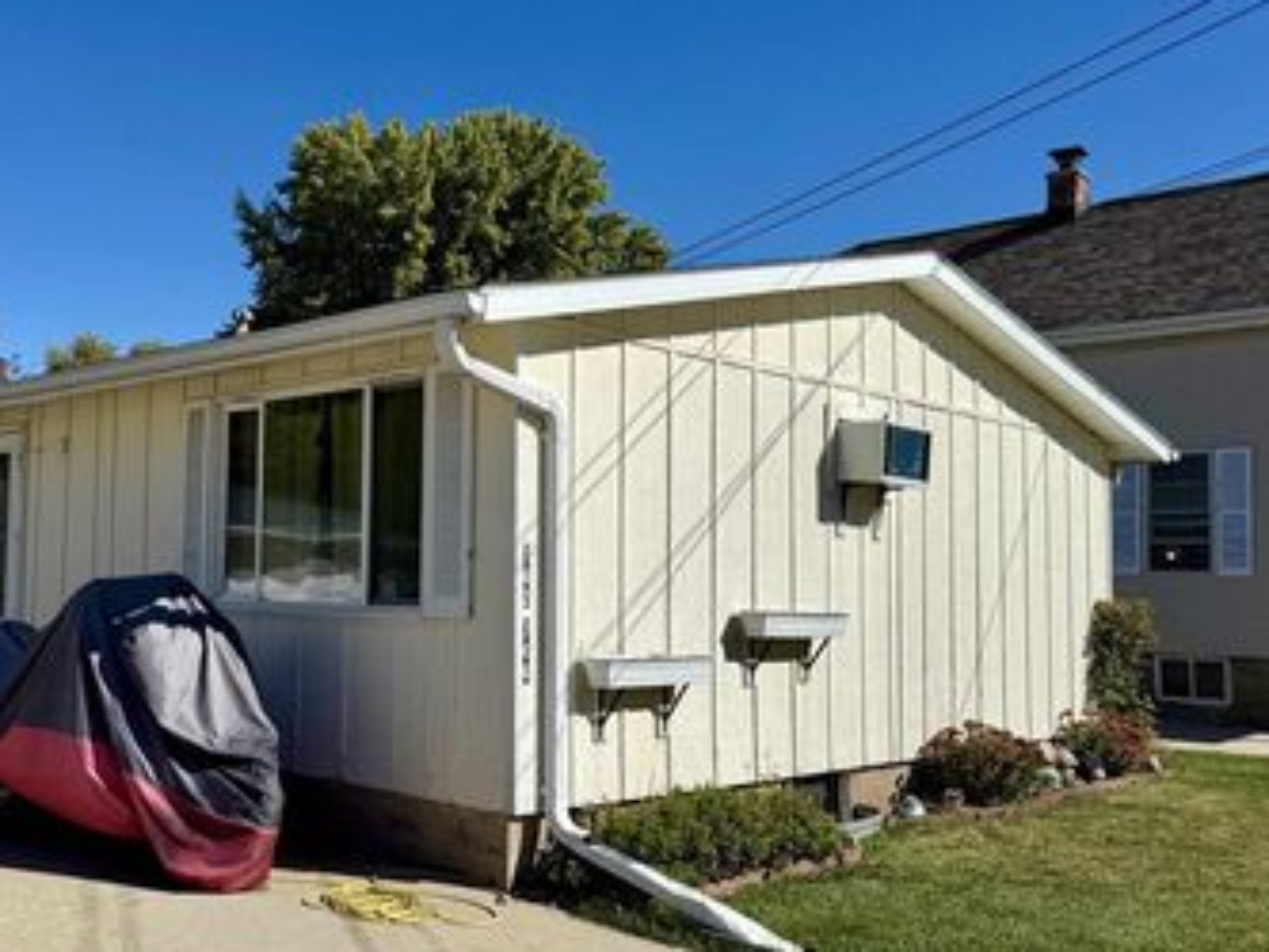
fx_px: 1320
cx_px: 370
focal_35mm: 36
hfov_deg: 49.9
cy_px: 497
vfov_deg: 39.7
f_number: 1.78
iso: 80
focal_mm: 6.76
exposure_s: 1/9091
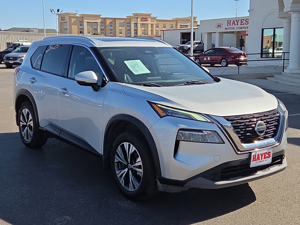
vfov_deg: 30.3
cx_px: 150
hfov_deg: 39.7
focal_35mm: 48
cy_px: 112
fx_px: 416
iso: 25
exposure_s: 1/2000
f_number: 1.8
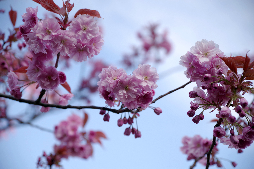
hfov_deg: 28.8
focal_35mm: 70
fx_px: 494
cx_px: 127
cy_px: 84
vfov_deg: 19.5
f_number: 2.8
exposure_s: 1/400
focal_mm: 70
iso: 100
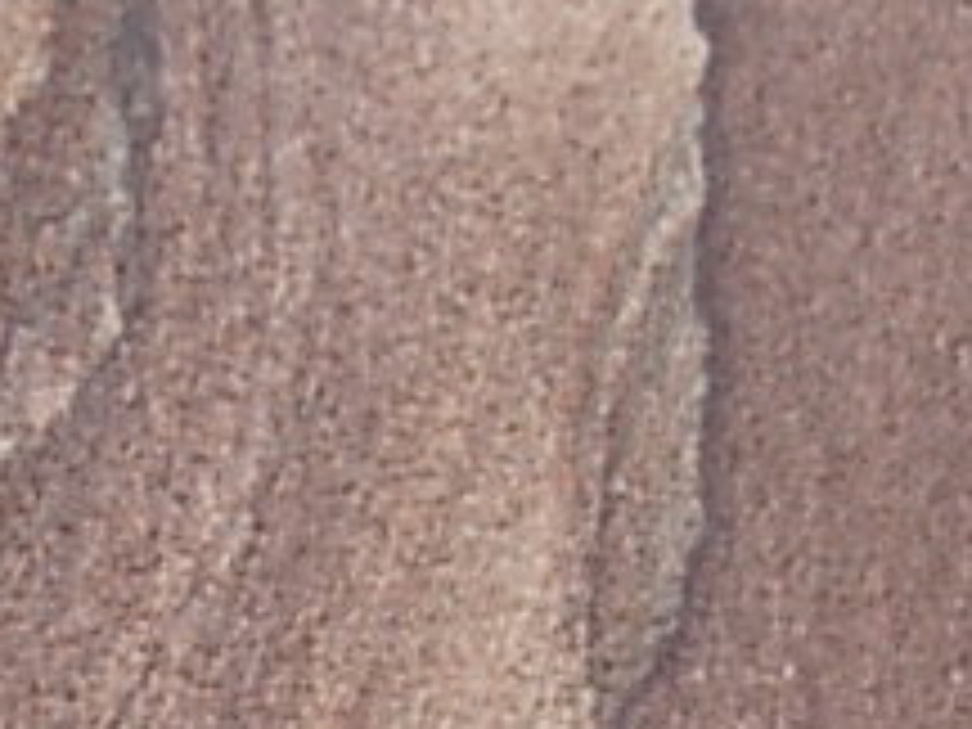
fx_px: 5054
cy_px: 1292
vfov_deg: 8.0
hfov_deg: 11.0
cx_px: 702
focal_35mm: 180
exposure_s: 1/228
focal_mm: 6.3
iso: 50
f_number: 2.9
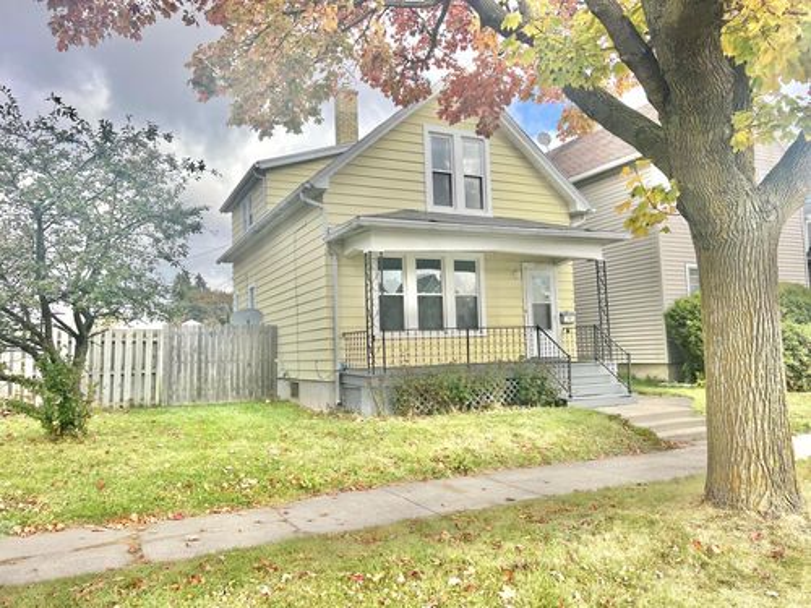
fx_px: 609
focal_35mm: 26
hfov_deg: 67.3
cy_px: 304
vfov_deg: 53.1
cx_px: 406
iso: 50
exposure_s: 1/1575
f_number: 1.5
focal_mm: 5.7
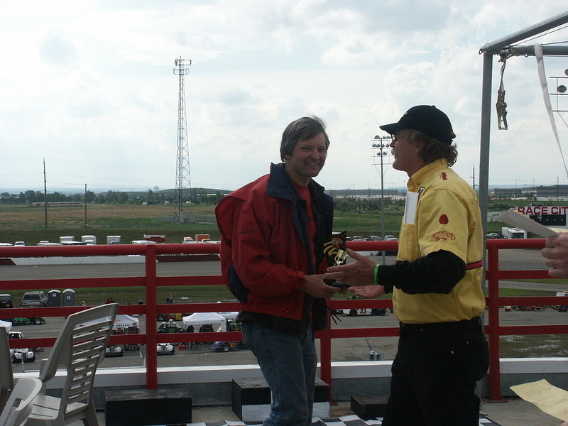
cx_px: 284
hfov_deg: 24.1
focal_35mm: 81
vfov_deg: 18.2
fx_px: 1329
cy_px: 213
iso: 100
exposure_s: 1/500
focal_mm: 20.02
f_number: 8
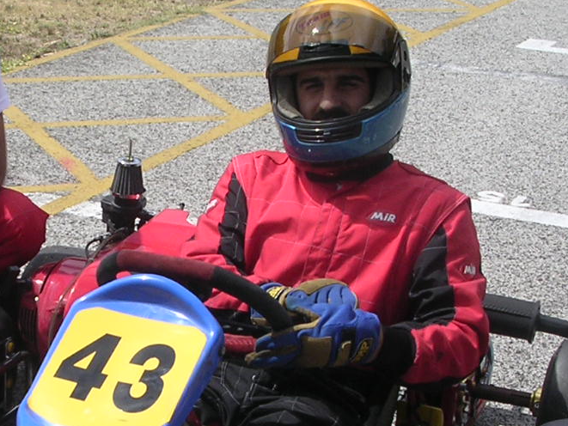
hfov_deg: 21.1
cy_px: 322
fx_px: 1510
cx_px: 150
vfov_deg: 16.0
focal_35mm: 92
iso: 100
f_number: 5.6
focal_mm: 5.8
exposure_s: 1/396
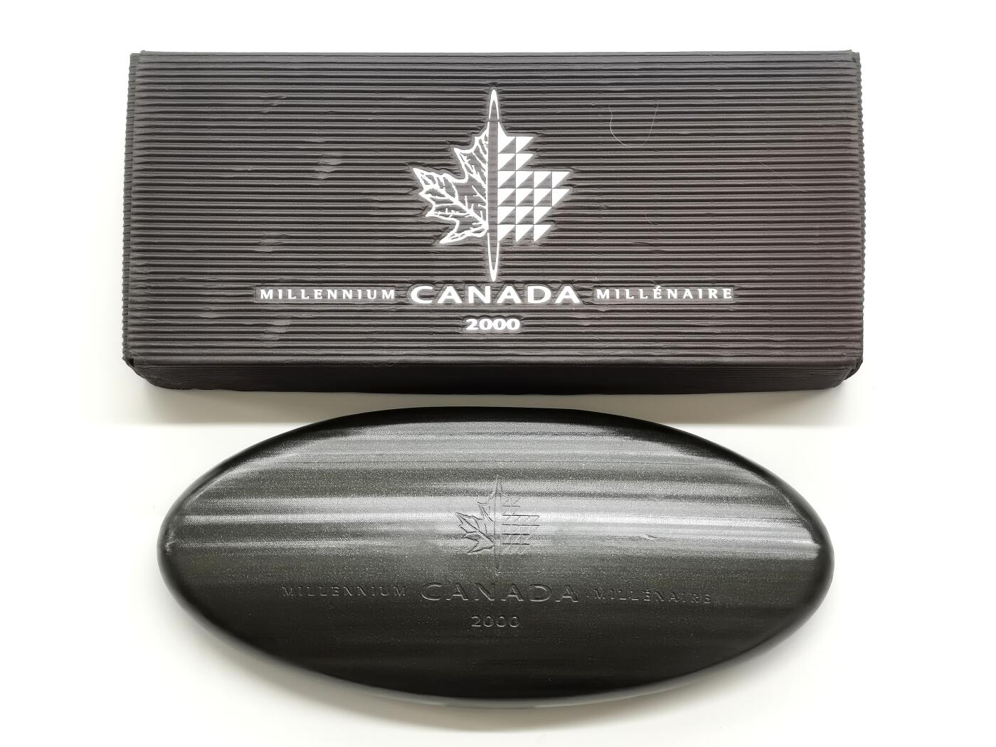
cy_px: 374
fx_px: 2331
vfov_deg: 18.2
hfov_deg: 24.1
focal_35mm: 81
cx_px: 498
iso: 250
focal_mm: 7.48
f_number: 16
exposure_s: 1/50
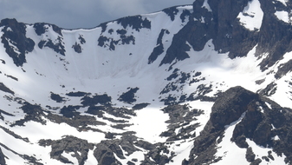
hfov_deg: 5.4
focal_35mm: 398
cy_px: 234
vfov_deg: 3.1
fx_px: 3083
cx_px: 40
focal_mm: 100
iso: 100
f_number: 10
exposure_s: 1/400
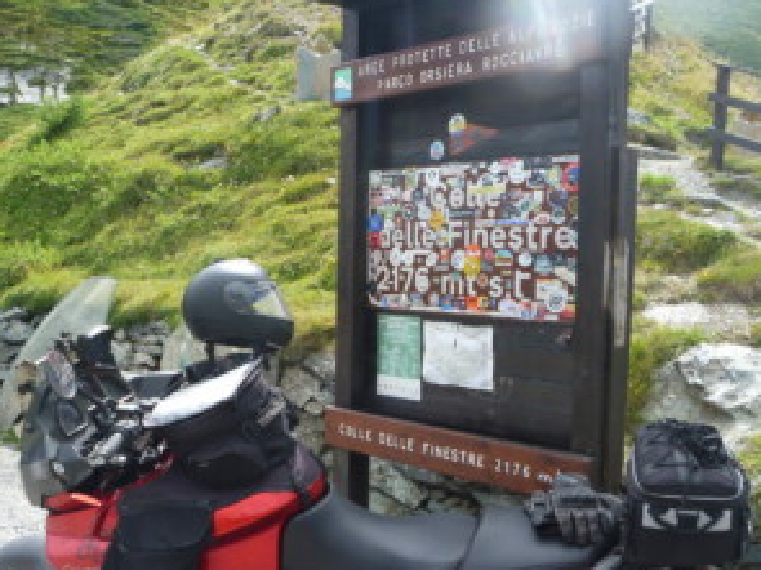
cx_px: 335
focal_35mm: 38
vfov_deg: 37.5
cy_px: 351
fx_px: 835
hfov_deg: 48.9
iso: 80
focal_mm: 4.9
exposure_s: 1/320
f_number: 3.3
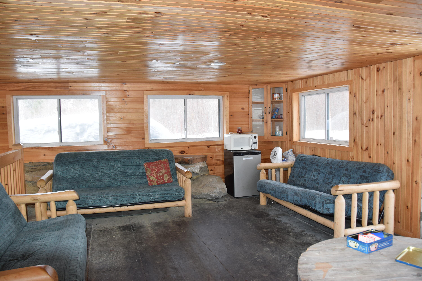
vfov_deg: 47.9
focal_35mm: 27
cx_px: 211
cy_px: 140
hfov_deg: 67.4
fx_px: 316
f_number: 5.6
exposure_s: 1/125
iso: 560
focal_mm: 18
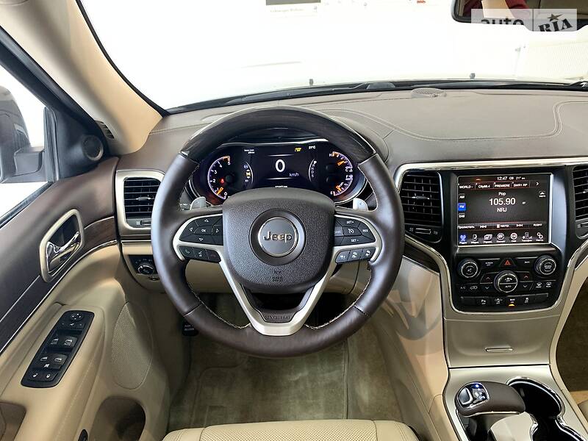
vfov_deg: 53.1
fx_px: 442
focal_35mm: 26
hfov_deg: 67.3
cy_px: 220
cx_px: 294
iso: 400
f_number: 1.8
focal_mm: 4.2
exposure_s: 1/40
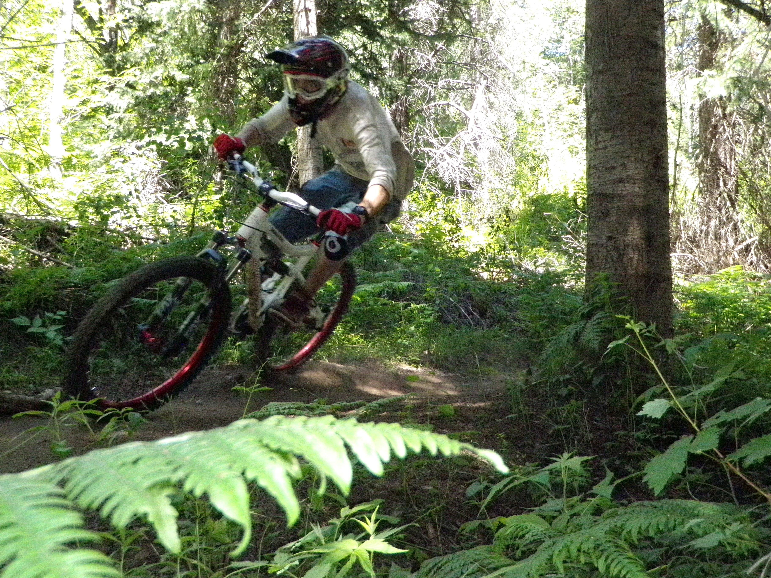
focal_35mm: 36
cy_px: 289
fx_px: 802
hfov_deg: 51.4
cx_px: 386
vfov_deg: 39.7
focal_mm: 6.53
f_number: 4.1
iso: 800
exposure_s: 1/500
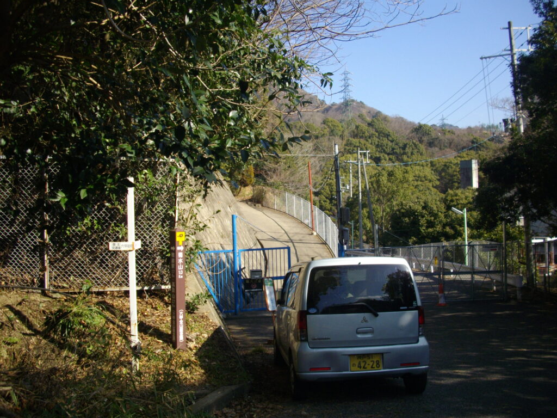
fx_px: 595
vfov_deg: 38.7
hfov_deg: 50.1
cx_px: 278
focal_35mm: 37
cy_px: 209
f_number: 5.6
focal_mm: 6.2
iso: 100
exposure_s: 1/250
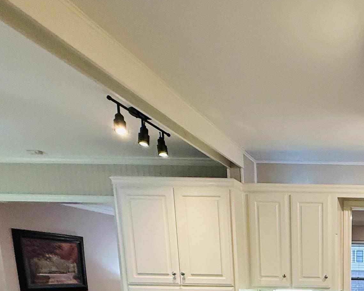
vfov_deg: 33.2
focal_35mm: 37
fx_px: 399
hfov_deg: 40.7
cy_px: 345
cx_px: 389
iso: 320
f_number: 2.2
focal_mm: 2.22
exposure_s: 1/120
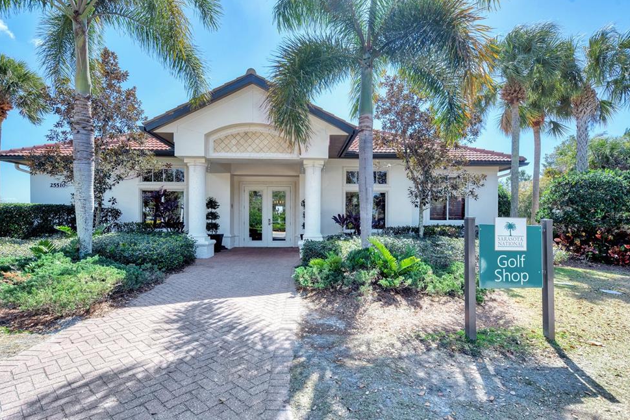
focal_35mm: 19
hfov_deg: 86.9
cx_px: 310
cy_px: 216
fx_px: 333
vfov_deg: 64.6
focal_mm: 18
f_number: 7.1
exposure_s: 1/200
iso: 250
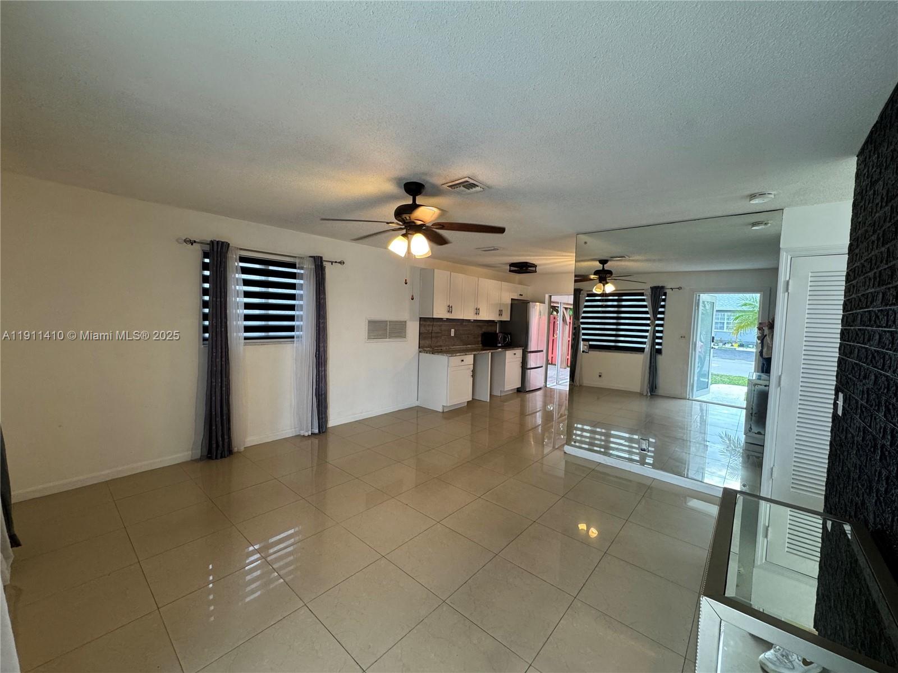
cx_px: 449
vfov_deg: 85.7
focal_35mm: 14
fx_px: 363
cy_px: 336
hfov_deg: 102.1
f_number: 2.2
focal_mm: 2.22
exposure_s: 1/60
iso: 200
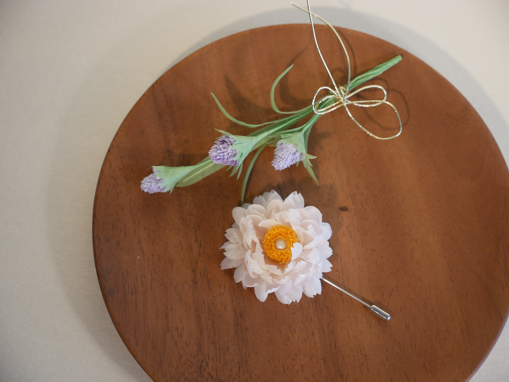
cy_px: 191
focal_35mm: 70
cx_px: 254
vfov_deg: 21.0
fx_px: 1030
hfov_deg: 27.8
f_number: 2.8
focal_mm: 35
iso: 800
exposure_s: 1/80
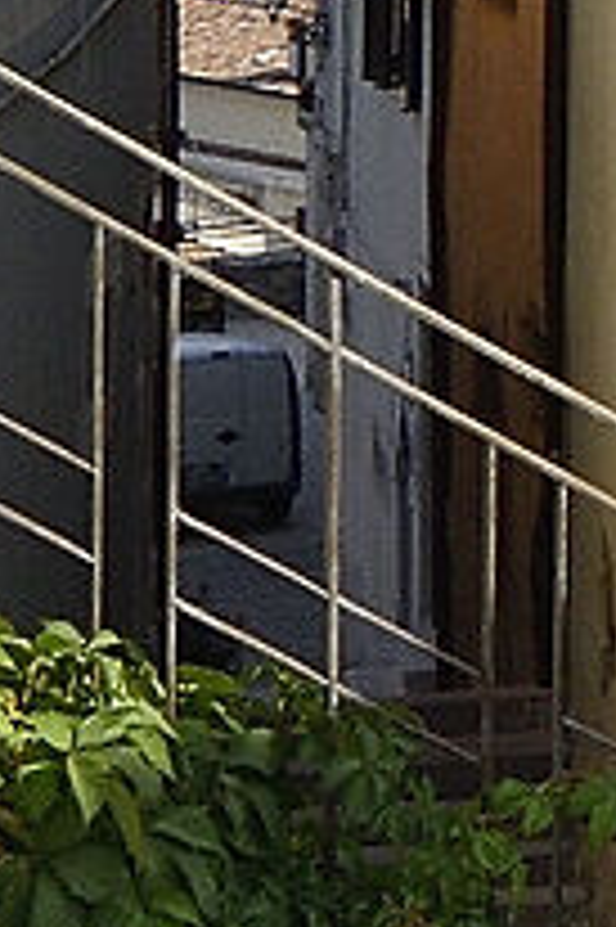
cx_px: 1452
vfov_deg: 11.1
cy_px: -598
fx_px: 4499
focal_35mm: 175
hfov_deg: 7.4
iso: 200
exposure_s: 1/400
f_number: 9
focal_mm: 10
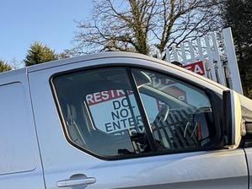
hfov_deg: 44.2
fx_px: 306
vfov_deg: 32.9
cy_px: 162
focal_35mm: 42
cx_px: 85
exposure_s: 1/361
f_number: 2.2
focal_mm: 2.22
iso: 50
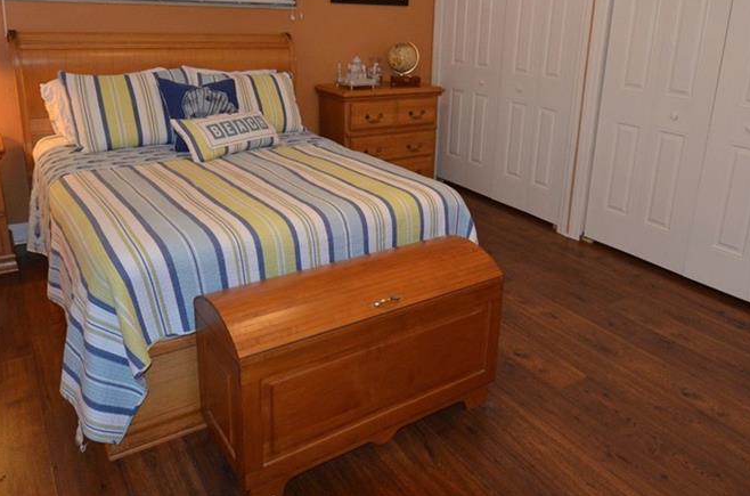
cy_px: 173
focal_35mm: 28
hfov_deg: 65.6
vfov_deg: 45.6
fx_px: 582
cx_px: 397
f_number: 5.6
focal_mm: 12
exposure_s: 1/60
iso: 1600
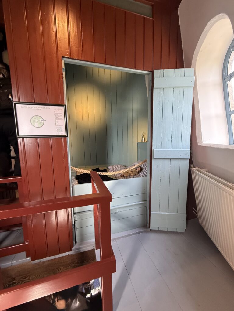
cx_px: 117
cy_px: 156
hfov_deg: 85.7
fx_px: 126
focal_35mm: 14
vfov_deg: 102.1
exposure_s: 1/99
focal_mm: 2.22
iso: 320
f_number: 2.2
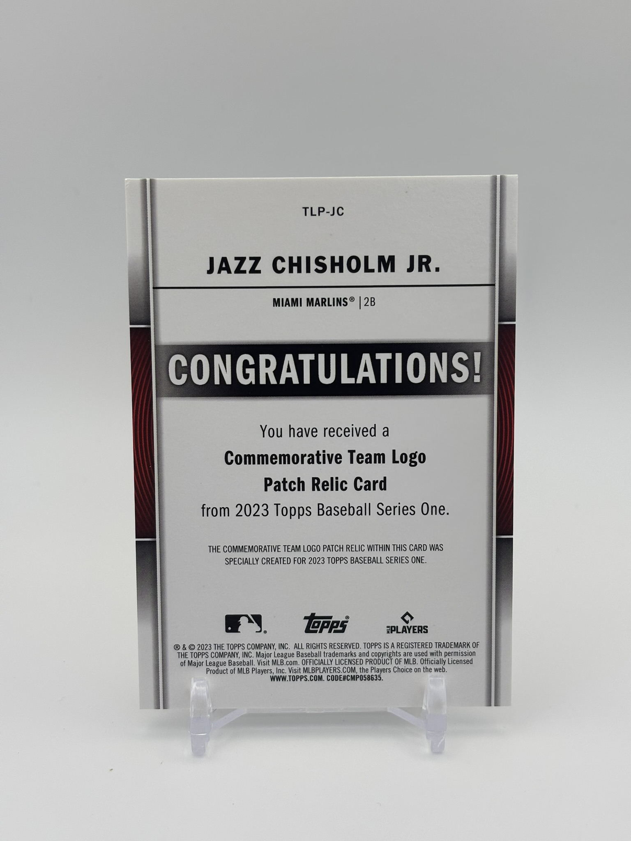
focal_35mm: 52
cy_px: 420
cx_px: 316
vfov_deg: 36.8
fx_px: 1264
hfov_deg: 28.0
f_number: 1.6
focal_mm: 5.96
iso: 32
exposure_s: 1/544
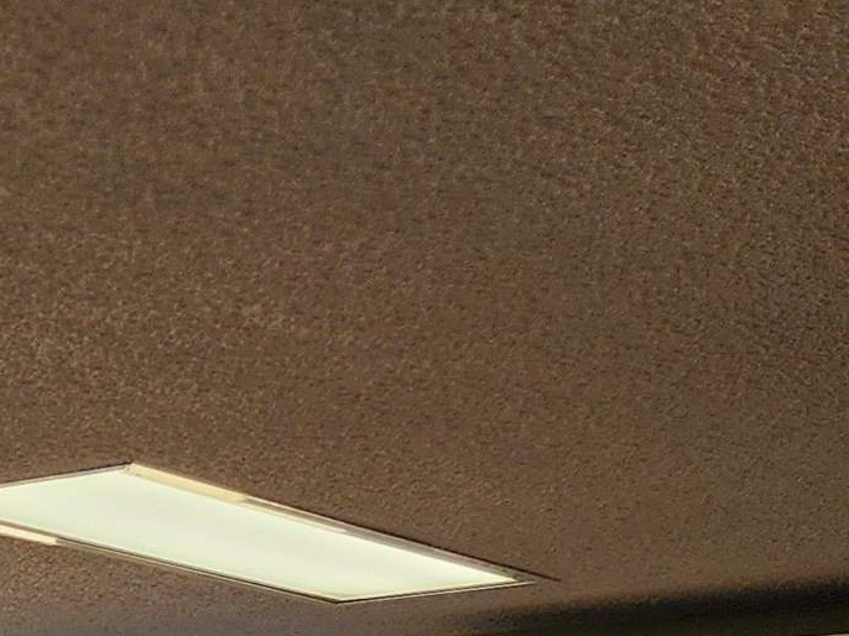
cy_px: 1110
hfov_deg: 15.6
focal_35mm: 103
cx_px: -795
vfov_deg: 13.1
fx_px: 2525
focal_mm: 6.4
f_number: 1.8
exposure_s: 1/120
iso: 80
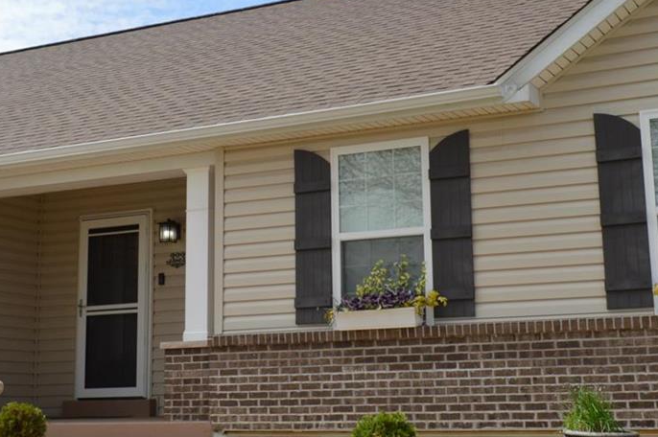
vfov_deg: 21.4
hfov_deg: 31.9
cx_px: 333
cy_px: 134
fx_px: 1150
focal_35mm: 63
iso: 100
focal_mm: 18
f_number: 9
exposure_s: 1/200
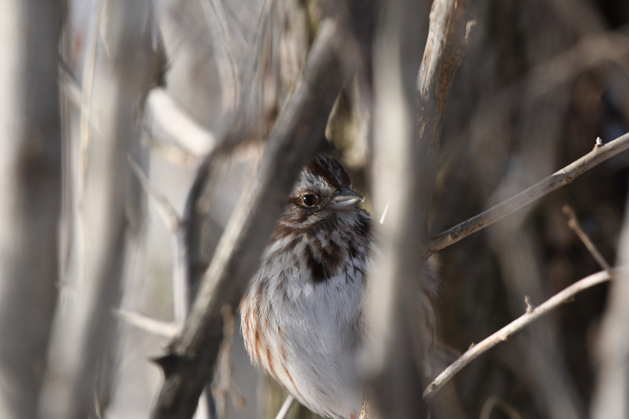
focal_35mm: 750
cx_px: 314
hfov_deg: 2.7
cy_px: 210
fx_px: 13103
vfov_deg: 1.8
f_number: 6.3
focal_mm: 500
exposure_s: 1/2000
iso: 1400
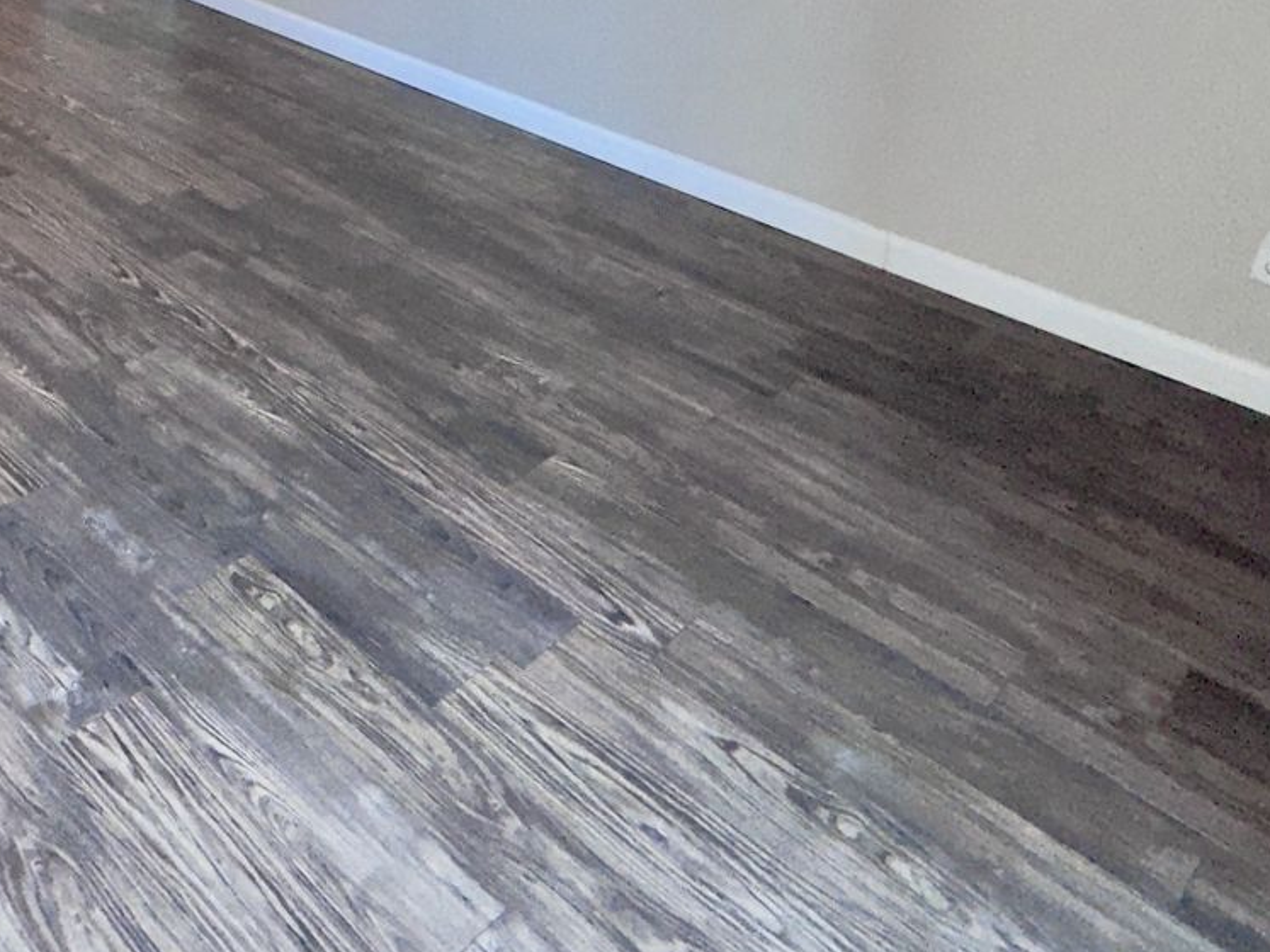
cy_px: -41
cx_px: 82
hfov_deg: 45.5
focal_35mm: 36
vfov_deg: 35.2
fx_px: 1321
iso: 160
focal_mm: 2.22
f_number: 2.2
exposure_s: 1/60
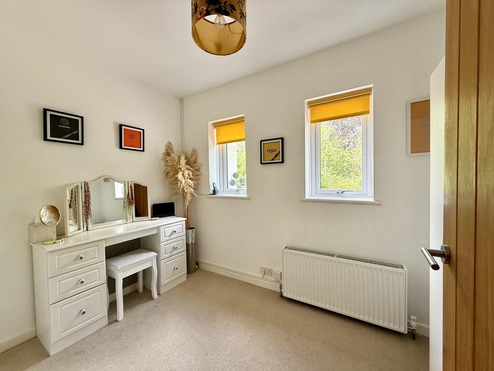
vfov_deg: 85.7
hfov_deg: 102.1
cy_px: 186
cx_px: 247
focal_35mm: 14
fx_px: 200
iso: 100
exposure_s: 1/99
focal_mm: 2.22
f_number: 2.2
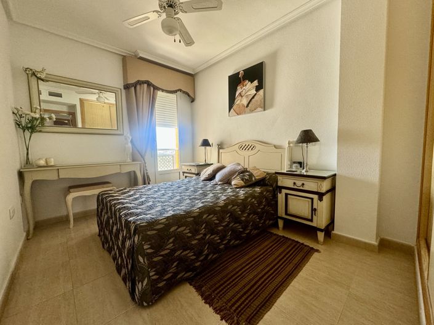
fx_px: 175
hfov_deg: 102.1
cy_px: 162
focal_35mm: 14
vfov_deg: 85.6
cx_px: 217
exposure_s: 1/100
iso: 250
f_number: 2.2
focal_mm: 2.22
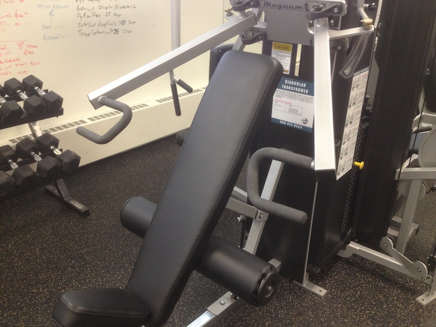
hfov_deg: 52.6
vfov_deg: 40.7
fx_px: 441
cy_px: 164
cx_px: 218
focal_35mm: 35
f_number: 2.4
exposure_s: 1/20
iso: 160
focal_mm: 4.28
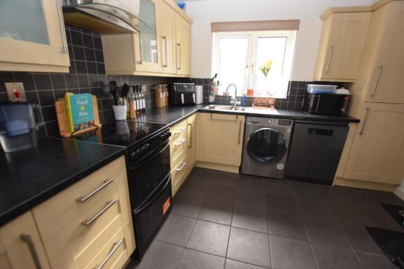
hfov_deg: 100.4
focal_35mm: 15
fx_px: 168
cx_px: 202
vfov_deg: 77.4
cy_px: 134
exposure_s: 1/60
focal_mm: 10
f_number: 4
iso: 1100
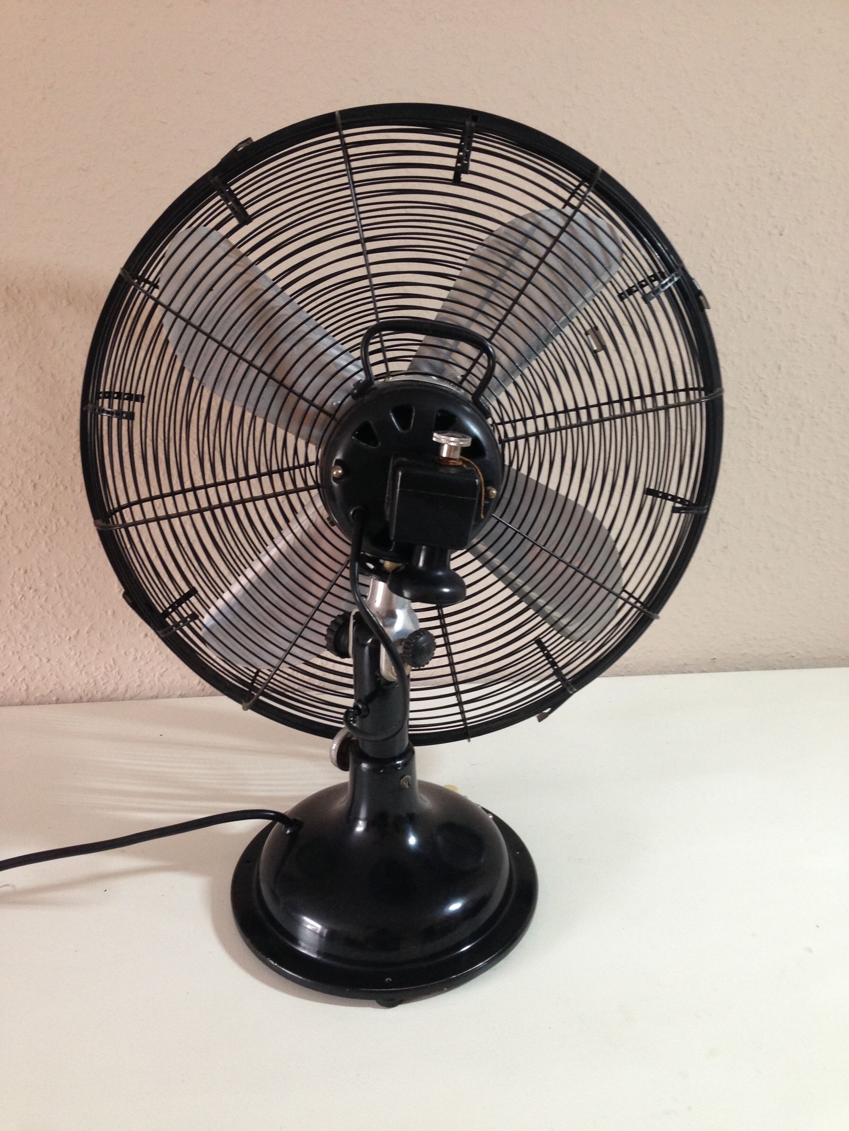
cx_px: 424
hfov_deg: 42.9
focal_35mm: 33
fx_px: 1079
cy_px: 566
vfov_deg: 55.4
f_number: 2.4
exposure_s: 1/20
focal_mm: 4.12
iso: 125
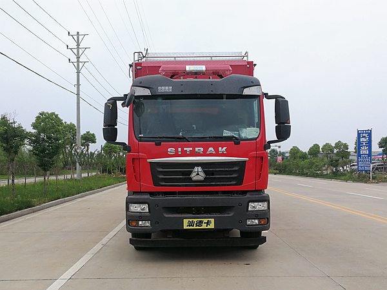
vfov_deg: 51.4
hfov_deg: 65.3
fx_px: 302
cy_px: 145
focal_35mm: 27
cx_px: 194
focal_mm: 3.95
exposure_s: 1/1412
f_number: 2.2
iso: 50
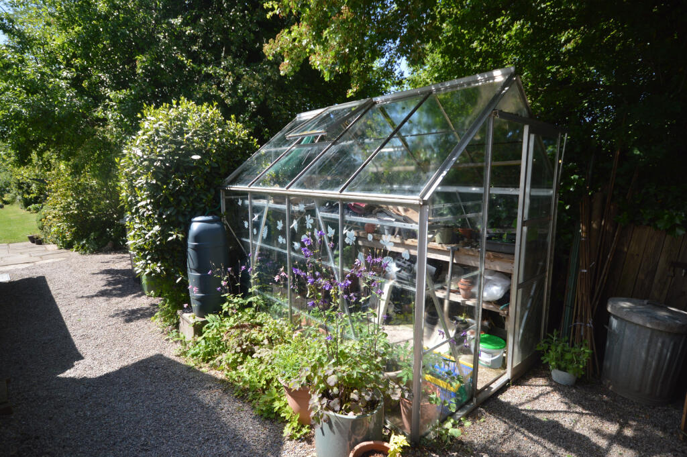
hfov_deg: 90.0
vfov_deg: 67.3
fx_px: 343
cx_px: 344
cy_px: 228
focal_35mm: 18
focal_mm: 12
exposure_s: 1/125
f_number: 7.1
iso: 100
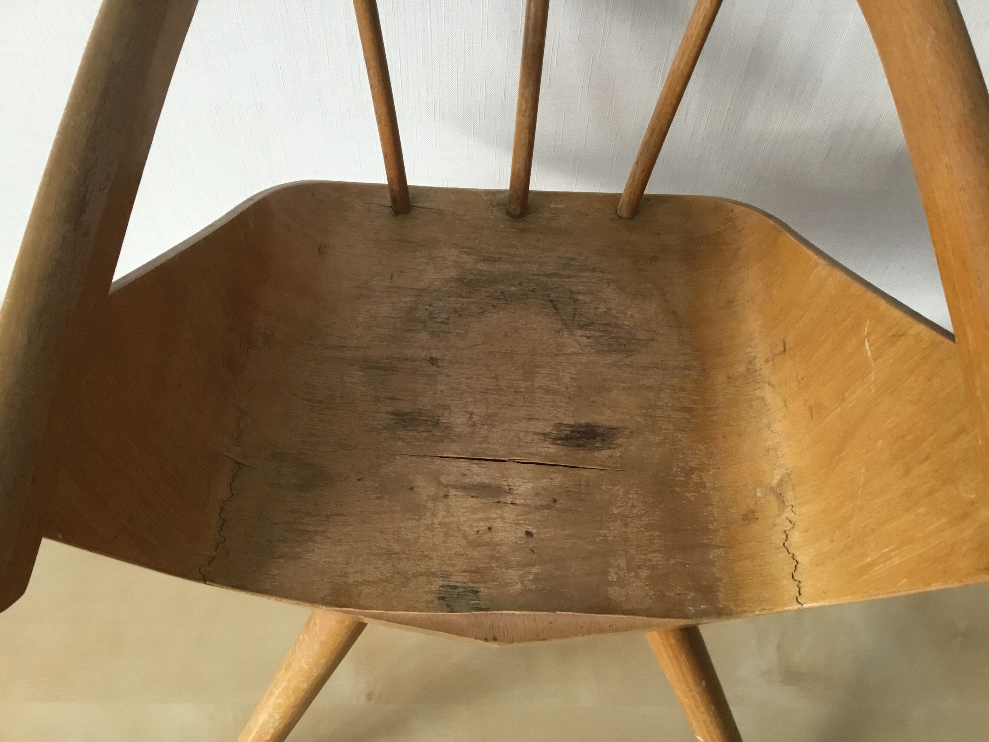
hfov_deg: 58.4
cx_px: 494
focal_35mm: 31
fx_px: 886
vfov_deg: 45.4
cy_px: 371
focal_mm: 3.3
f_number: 2.4
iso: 160
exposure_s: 1/33
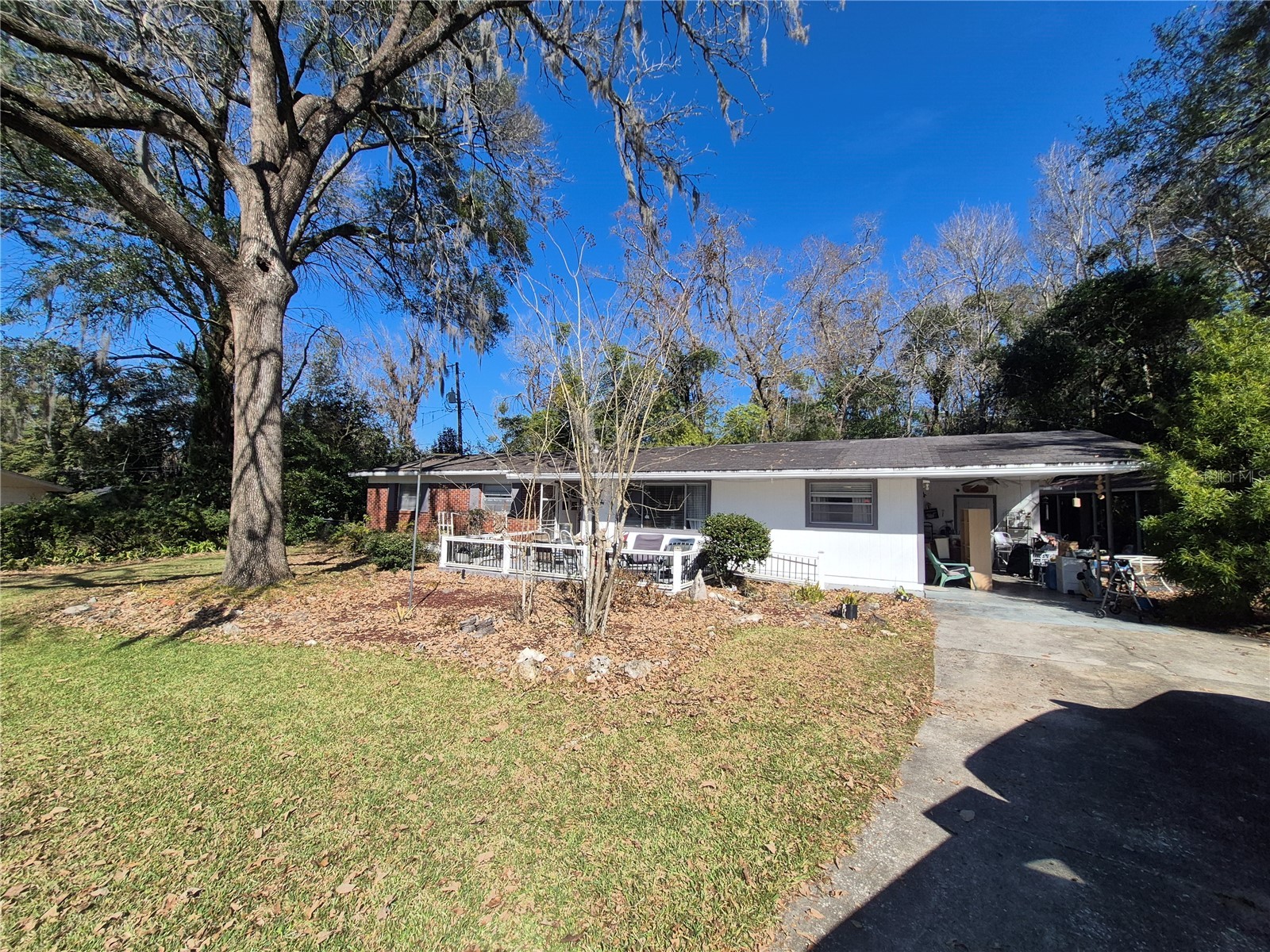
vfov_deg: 89.9
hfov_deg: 106.2
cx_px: 635
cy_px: 476
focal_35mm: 13
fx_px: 477
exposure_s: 1/1688
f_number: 2.2
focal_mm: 1.74
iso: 50
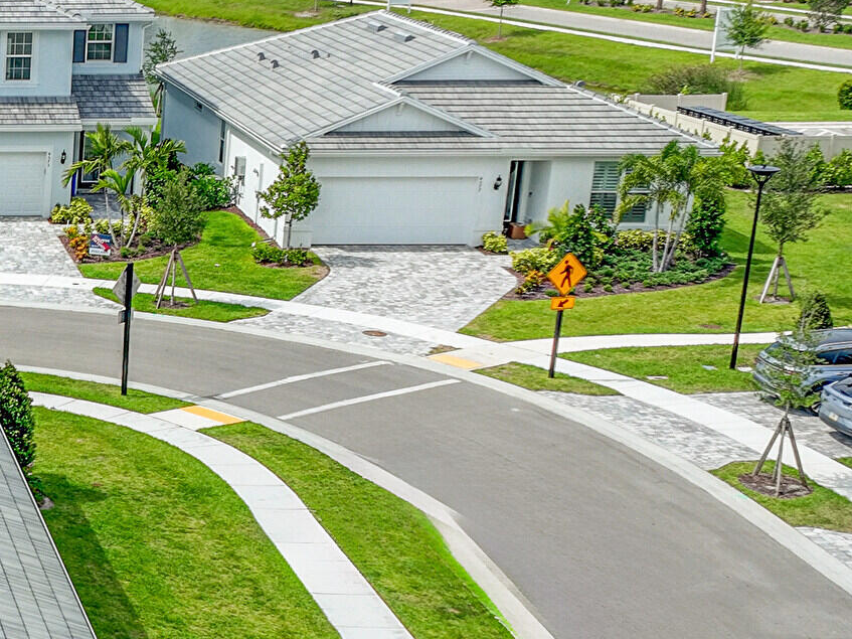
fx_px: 2092
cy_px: 530
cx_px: -278
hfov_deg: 20.8
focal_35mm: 85
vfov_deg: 17.2
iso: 110
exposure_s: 1/2000
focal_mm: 12.3
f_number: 2.8
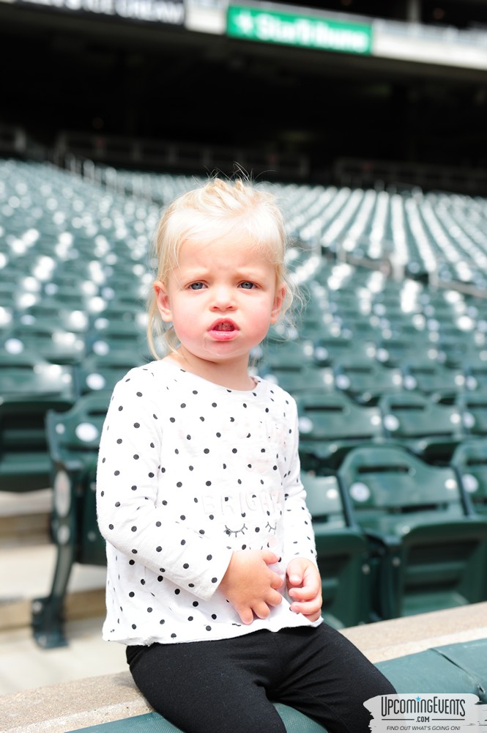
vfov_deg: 38.2
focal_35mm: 52
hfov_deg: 25.9
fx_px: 1057
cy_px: 366
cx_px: 244
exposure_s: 1/800
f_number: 4
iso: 400
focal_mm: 52
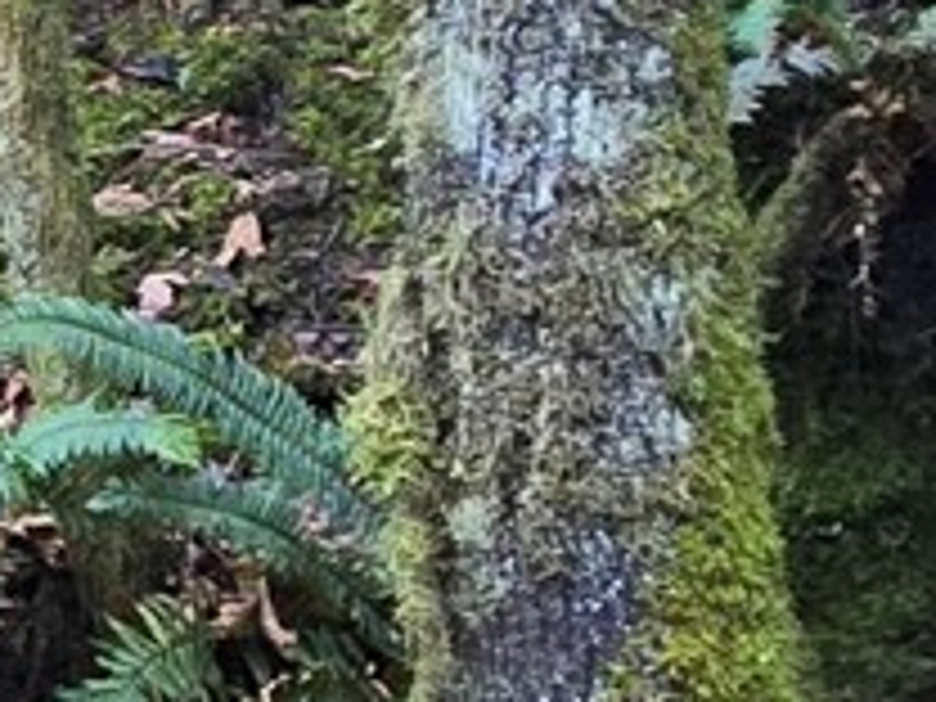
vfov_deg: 14.7
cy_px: 108
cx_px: -846
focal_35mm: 100
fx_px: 2704
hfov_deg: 16.0
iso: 160
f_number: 2.2
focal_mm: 2.2
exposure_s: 1/60
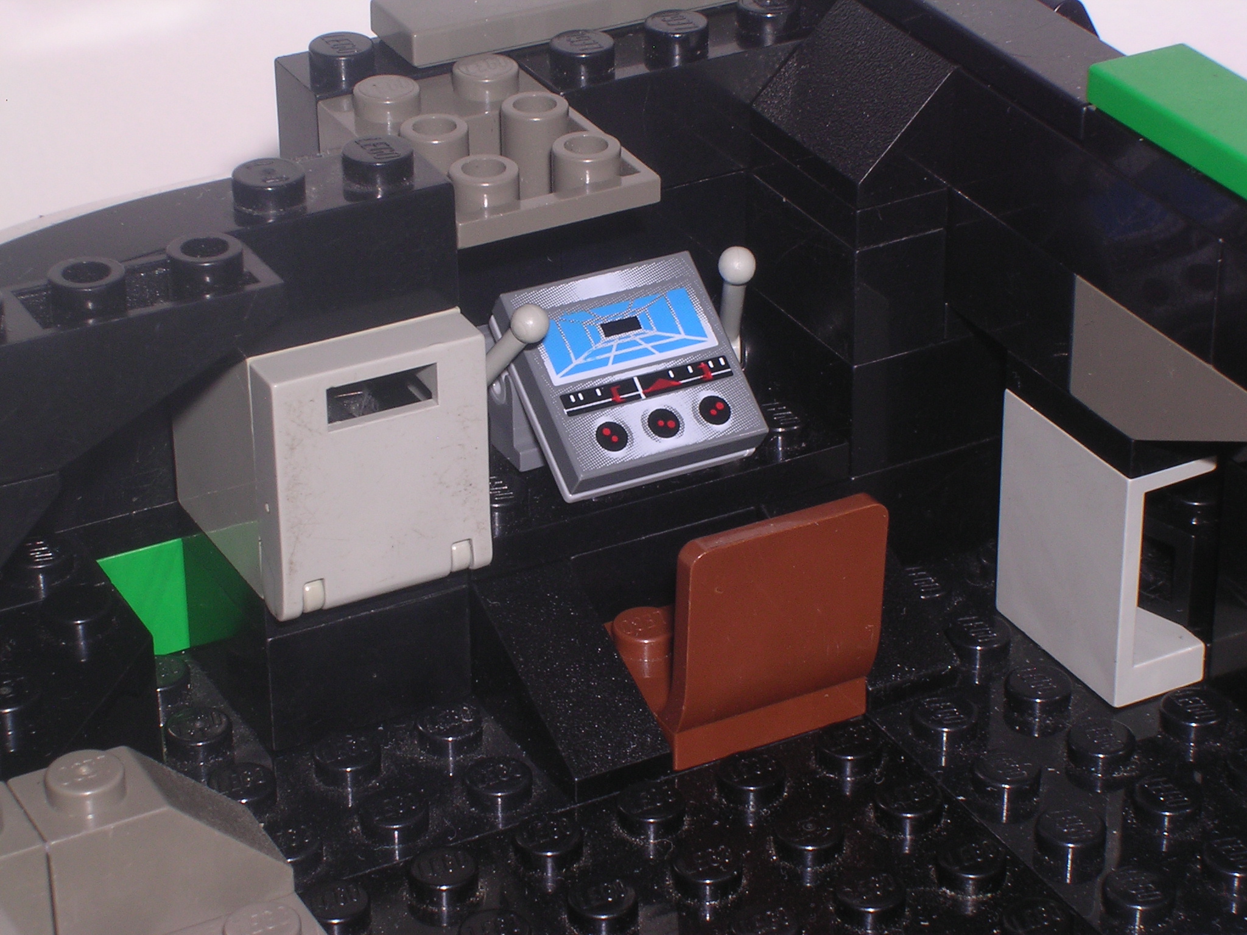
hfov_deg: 17.1
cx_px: 624
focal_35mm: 115
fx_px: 4143
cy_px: 468
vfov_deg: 12.9
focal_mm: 17.4
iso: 100
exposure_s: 1/60.1
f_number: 9.8
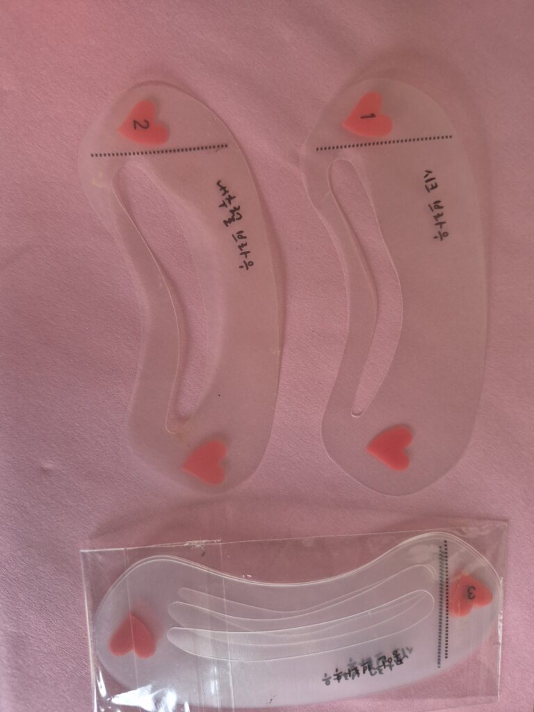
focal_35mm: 23
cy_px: 356
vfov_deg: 73.9
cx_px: 267
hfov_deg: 58.9
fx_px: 473
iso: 640
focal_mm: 5.4
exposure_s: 1/100
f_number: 1.8
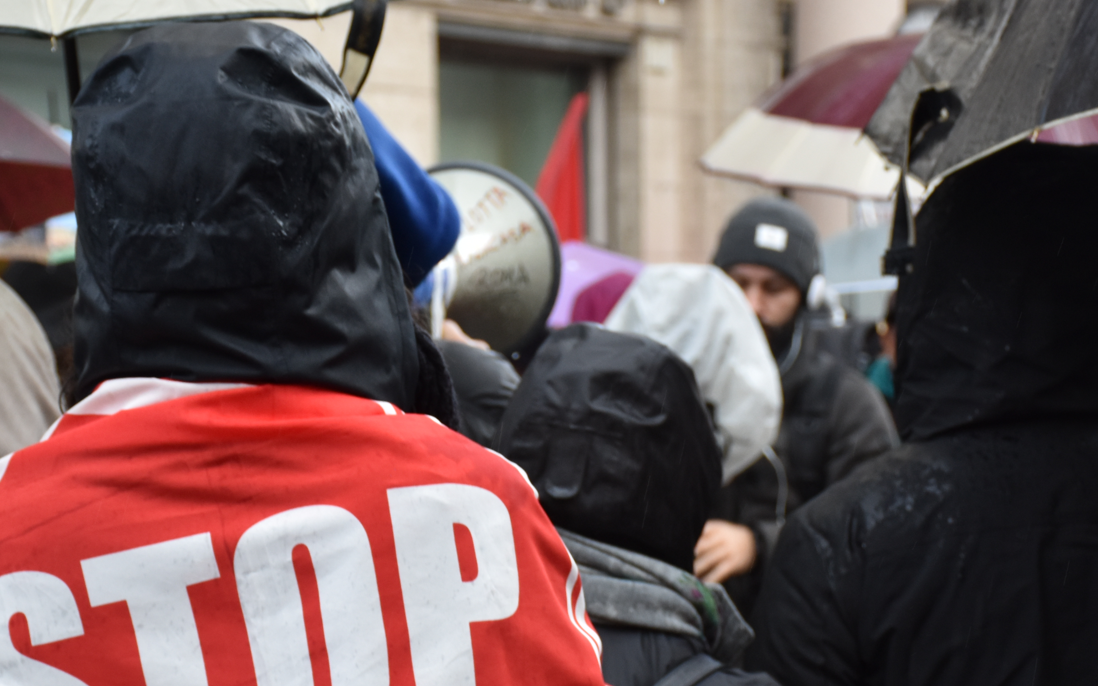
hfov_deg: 15.5
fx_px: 4040
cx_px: 666
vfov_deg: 9.7
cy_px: 601
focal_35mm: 135
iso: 500
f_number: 6.3
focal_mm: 52
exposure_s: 1/125
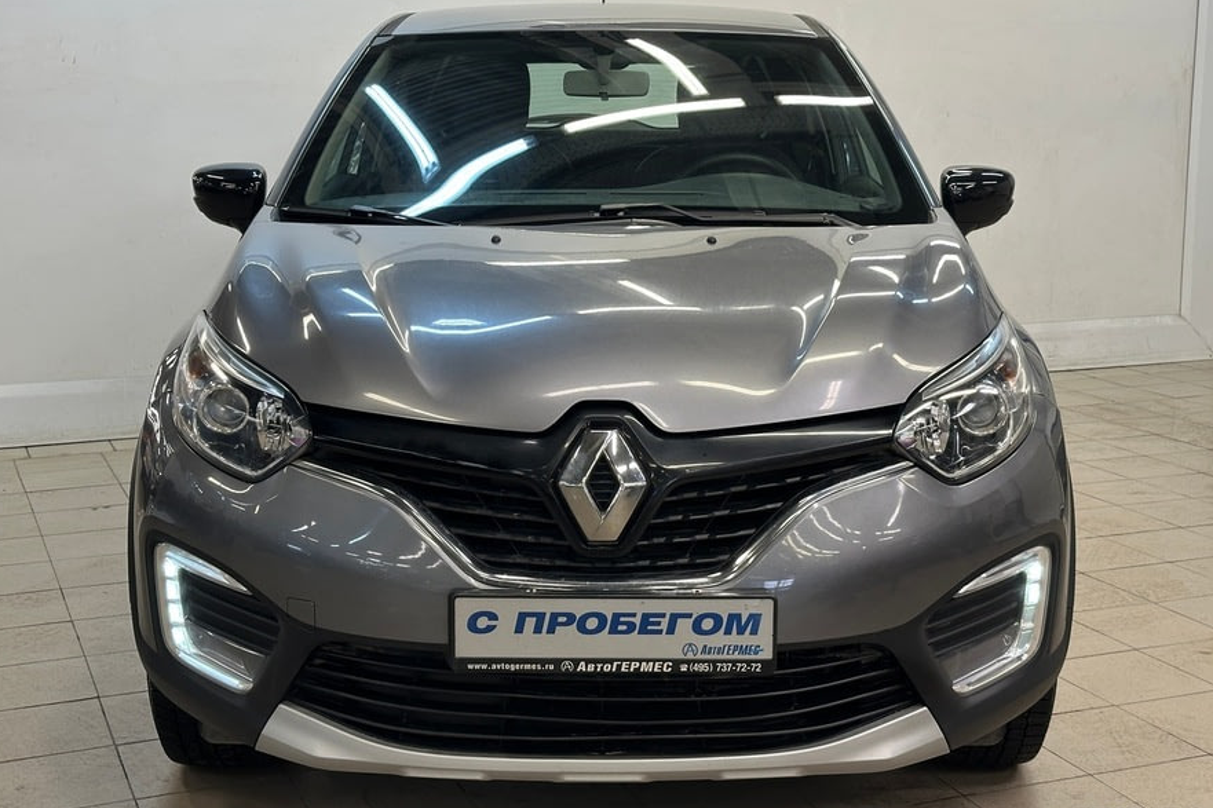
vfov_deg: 26.5
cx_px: 600
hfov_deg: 38.9
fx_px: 1718
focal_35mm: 51
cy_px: 383
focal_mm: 6.86
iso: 64
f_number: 1.78
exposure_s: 1/50
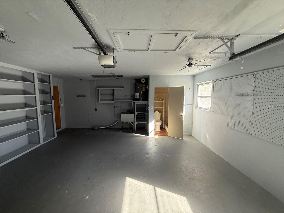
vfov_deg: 85.7
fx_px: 115
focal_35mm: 14
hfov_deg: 102.1
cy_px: 106
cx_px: 142
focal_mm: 2.22
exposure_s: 1/99
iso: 160
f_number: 2.2
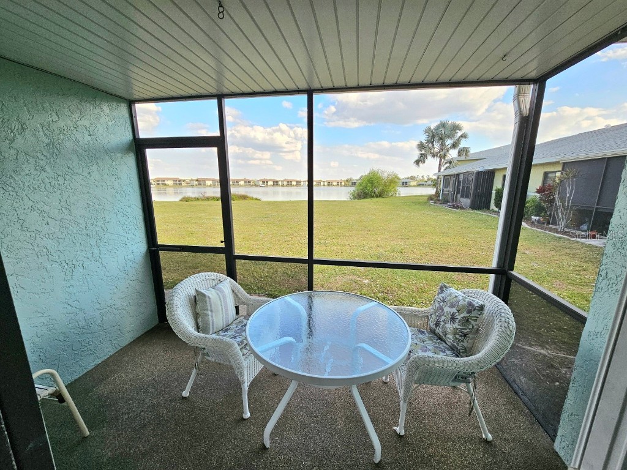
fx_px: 235
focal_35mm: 13
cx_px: 314
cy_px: 235
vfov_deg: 89.9
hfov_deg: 106.2
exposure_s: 1/385
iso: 50
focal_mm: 2.2
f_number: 2.2
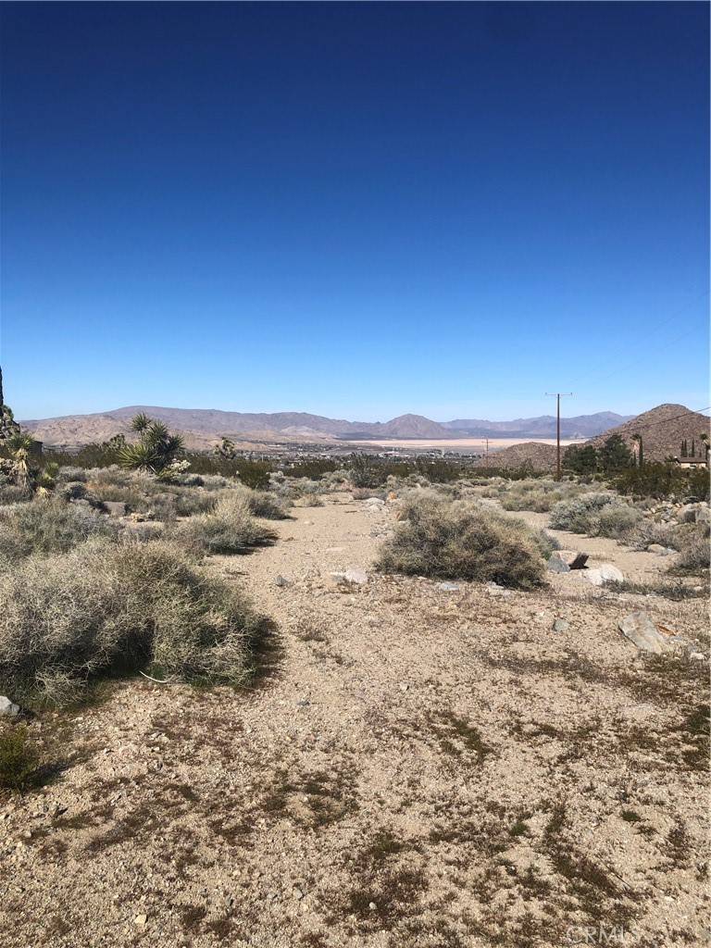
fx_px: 767
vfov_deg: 63.4
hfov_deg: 49.7
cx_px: 356
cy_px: 474
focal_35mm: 28
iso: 20
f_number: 1.8
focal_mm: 4
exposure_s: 1/3436
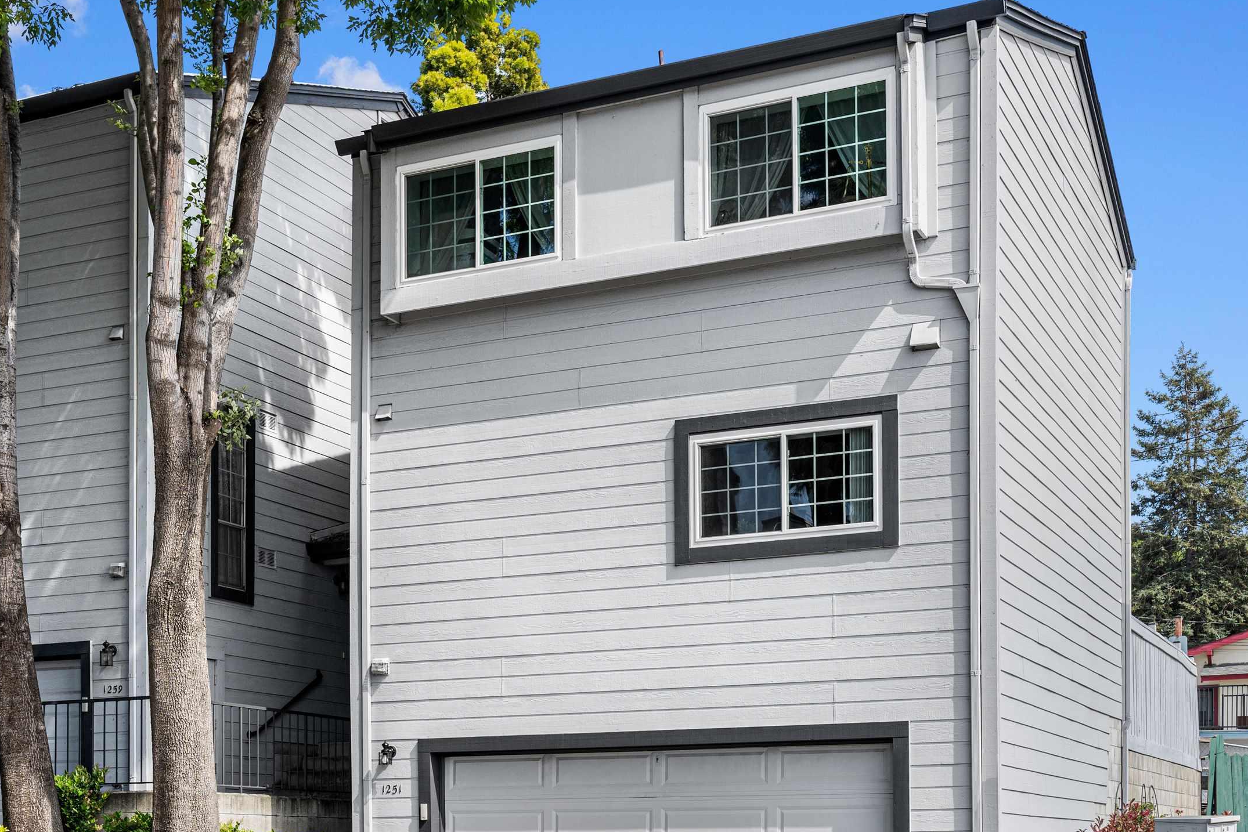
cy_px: 475
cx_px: 513
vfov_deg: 27.0
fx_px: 1733
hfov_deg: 39.5
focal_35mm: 50
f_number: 8
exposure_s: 1/160
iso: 100
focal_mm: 35
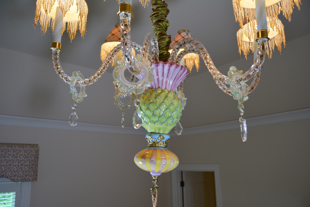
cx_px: 155
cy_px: 104
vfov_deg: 47.9
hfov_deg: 67.4
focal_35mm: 27
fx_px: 232
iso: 400
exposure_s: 1/80
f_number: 4.5
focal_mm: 18
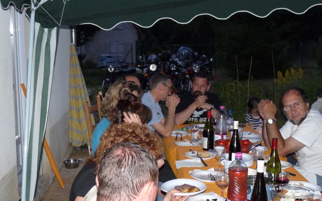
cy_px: 104
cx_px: 162
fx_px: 527
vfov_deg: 21.7
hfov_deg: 34.0
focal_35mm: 60
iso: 250
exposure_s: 1/8
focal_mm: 7.1
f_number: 3
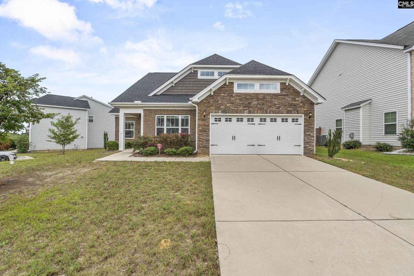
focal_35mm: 16
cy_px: 138
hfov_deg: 95.0
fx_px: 190
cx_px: 207
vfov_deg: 72.1
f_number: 6.3
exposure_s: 1/160
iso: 200
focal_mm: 11
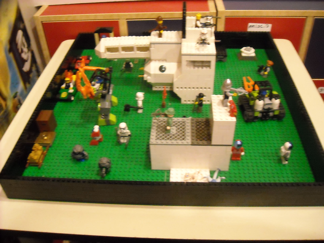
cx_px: 162
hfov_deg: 52.6
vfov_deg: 40.7
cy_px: 122
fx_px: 328
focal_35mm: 35
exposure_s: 1/27
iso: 800
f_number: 2.8
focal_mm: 5.7
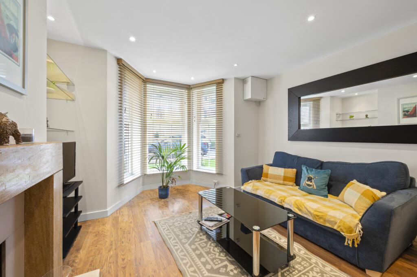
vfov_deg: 81.1
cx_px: 208
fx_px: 162
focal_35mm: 14
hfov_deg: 104.3
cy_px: 138
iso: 200
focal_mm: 14
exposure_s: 1
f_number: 16
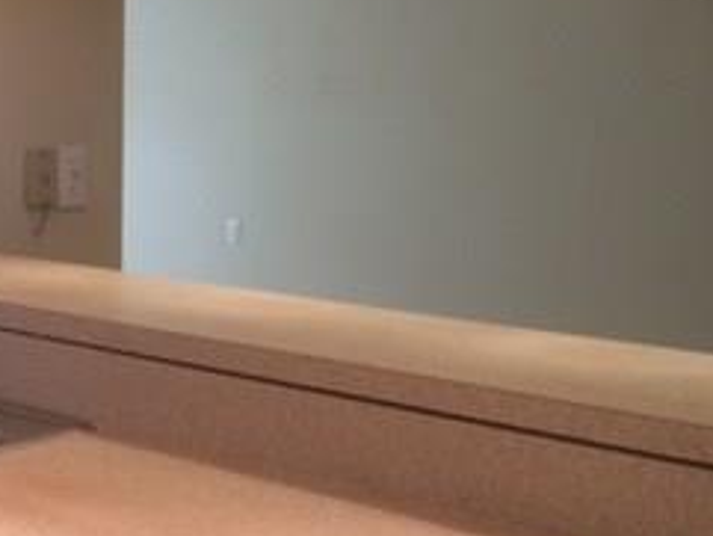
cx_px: 74
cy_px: 379
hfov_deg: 24.6
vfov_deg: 19.1
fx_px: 1587
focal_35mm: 77
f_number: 2.2
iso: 50
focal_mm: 4.15
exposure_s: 1/30
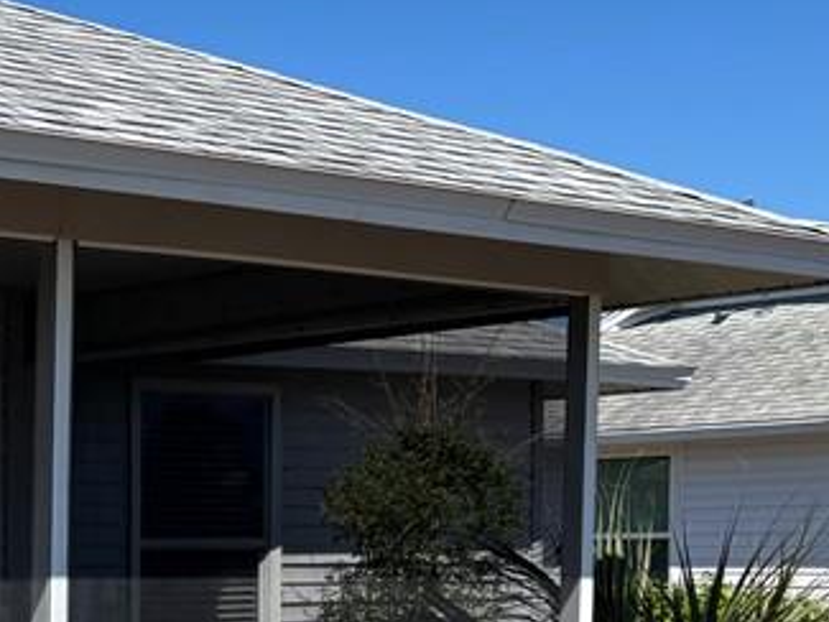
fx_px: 1964
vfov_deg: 17.6
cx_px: -329
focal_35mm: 82
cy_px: 627
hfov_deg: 21.0
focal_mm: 5.96
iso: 50
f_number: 1.6
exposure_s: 1/3413
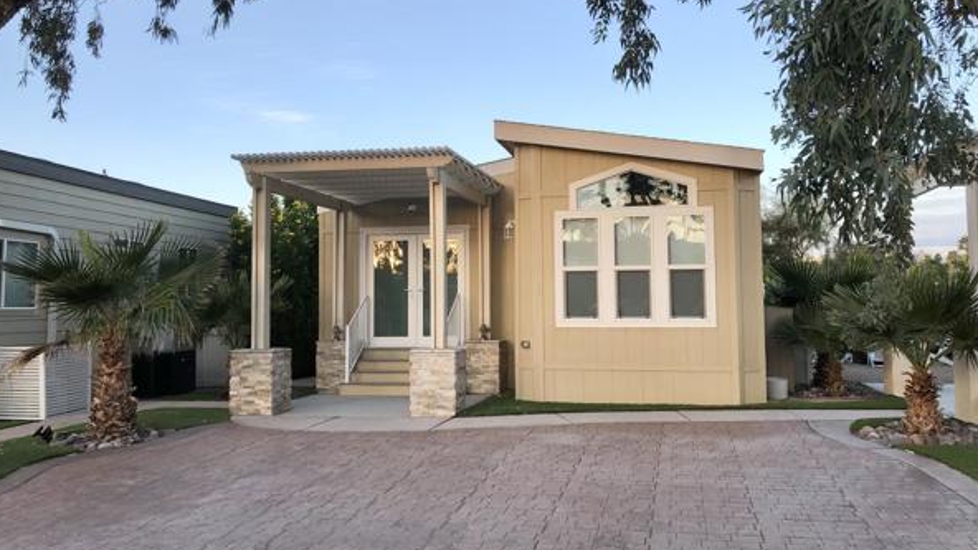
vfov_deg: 35.6
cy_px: 256
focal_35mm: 33
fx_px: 856
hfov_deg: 59.5
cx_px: 506
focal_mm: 4
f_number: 1.8
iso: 32
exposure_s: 1/120
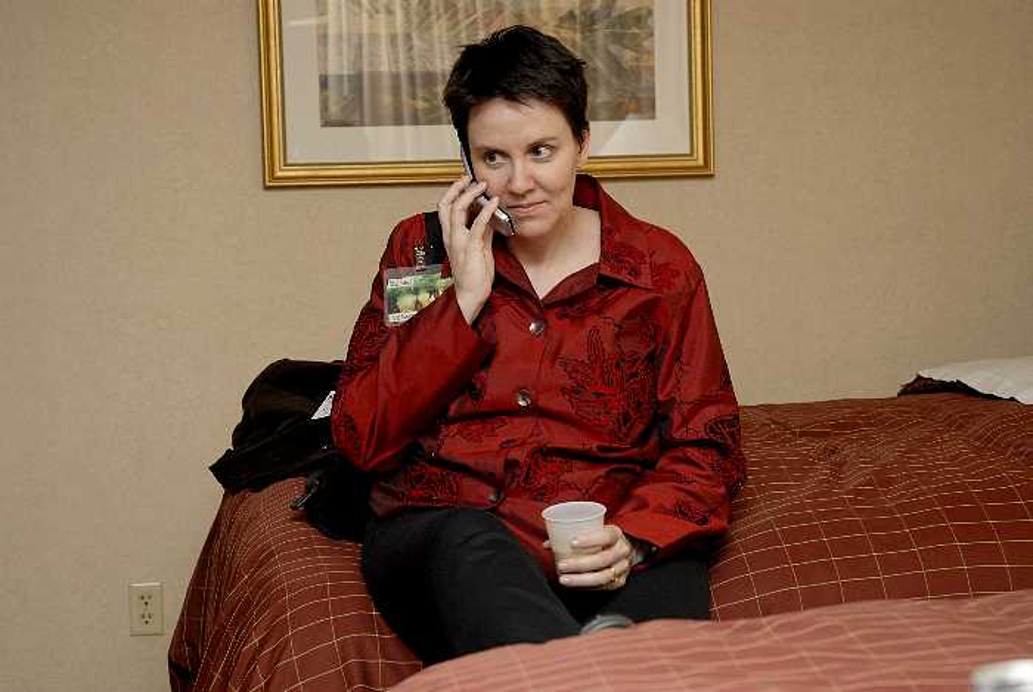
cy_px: 346
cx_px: 516
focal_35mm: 82
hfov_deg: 24.6
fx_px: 2371
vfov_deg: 16.6
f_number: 5.6
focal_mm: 55
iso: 400
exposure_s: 1/60
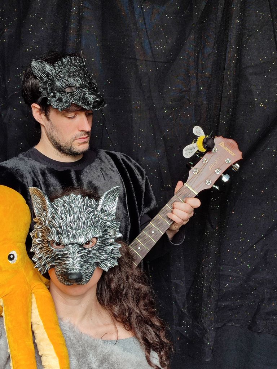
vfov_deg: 69.4
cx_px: 138
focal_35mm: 25
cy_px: 184
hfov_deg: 54.9
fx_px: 267
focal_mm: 5.95
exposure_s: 1/33
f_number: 1.89
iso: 212
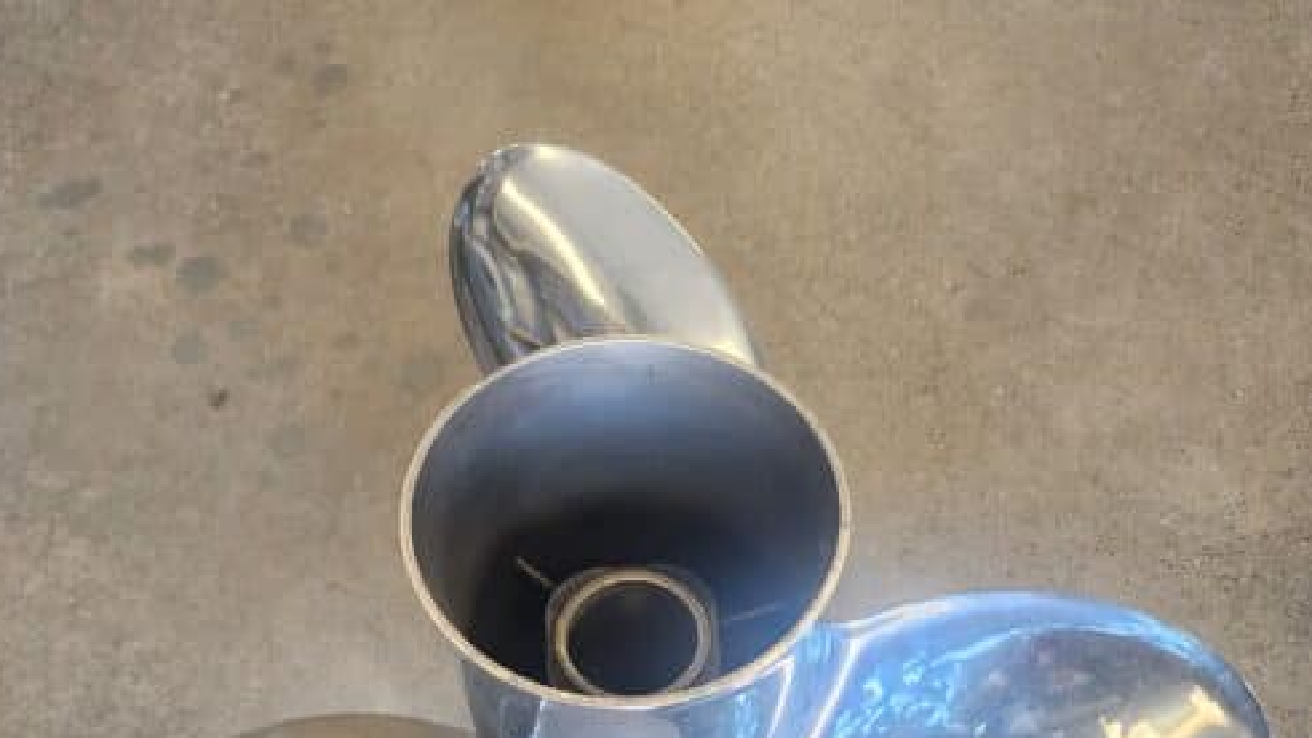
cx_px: 652
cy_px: 828
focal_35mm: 34
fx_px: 1183
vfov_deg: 30.6
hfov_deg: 58.0
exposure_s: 1/120
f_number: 1.8
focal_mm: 6.4
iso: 400
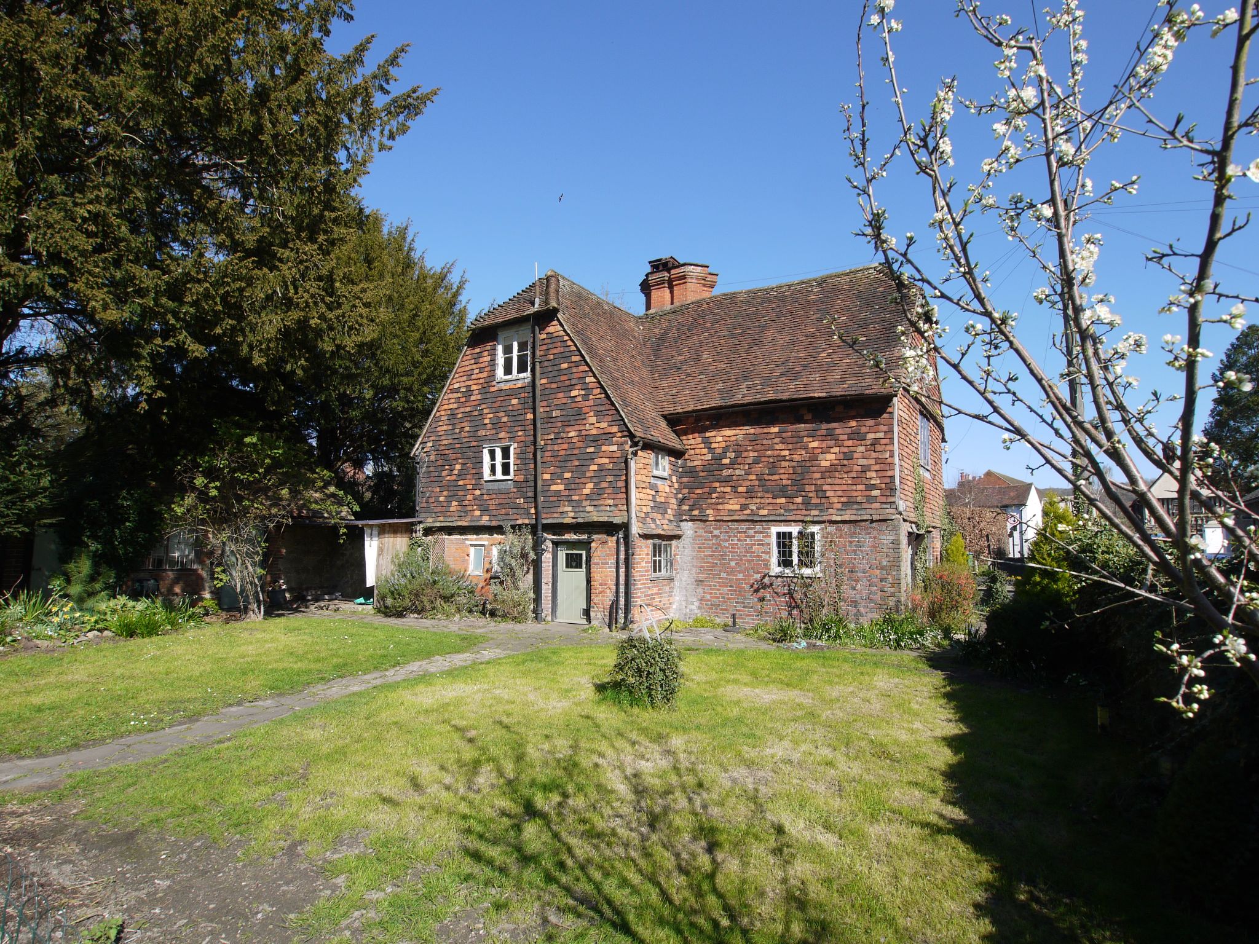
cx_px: 630
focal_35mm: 18
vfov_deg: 71.6
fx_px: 655
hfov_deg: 87.8
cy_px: 472
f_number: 7.1
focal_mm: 9
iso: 100
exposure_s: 1/250
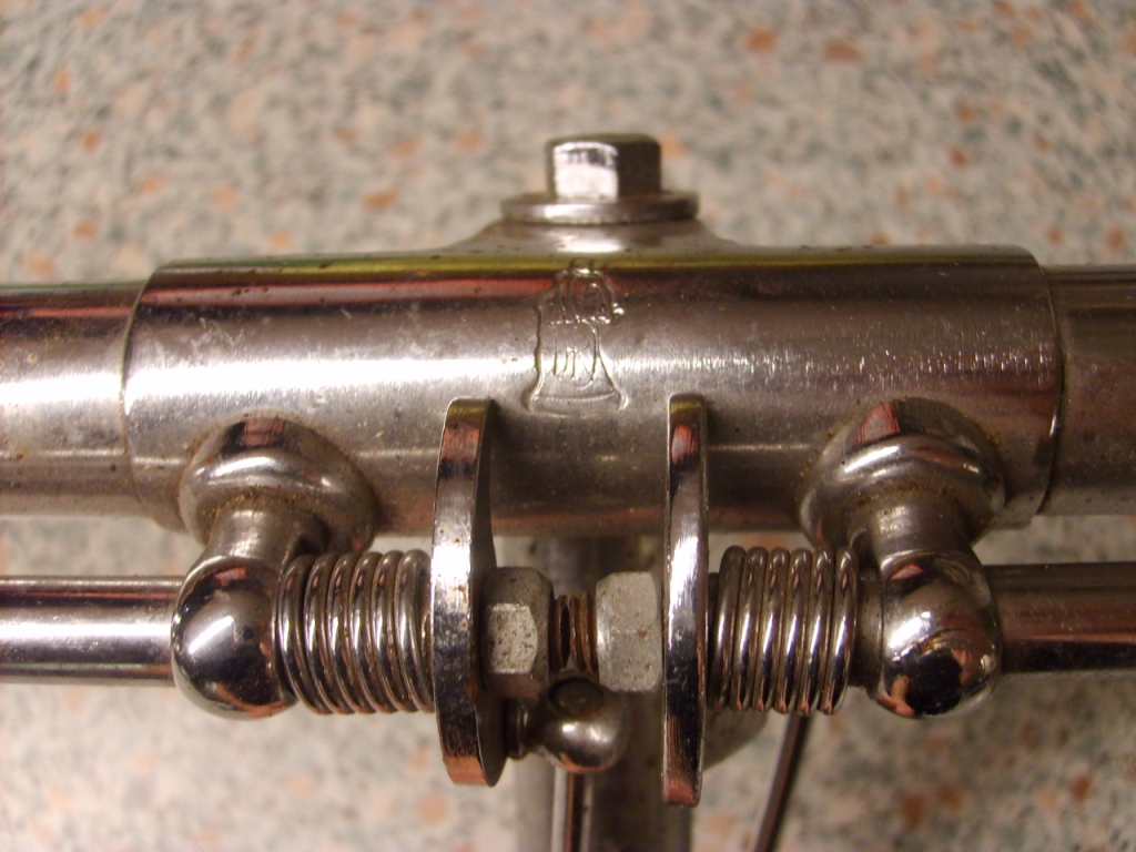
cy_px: 426
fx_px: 1149
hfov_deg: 52.6
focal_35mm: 35
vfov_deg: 40.7
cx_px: 568
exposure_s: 1/30
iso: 120
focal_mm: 5.8
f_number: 2.8
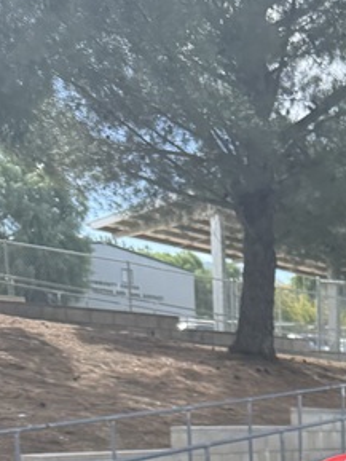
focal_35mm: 85
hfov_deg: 15.4
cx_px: 580
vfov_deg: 19.1
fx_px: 1132
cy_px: 755
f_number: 1.78
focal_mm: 6.76
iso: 100
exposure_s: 1/2525
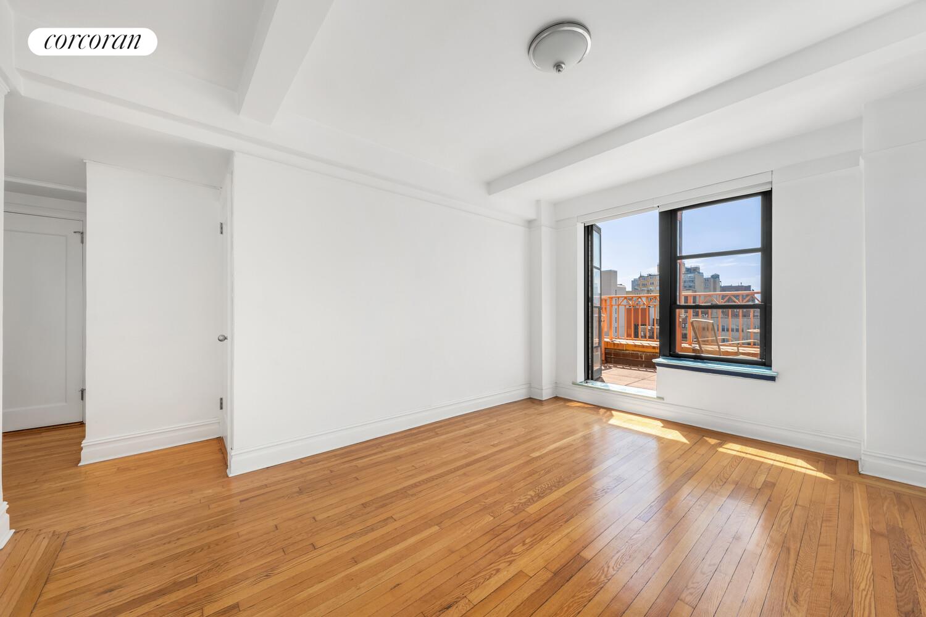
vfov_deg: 85.4
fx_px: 334
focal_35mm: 13
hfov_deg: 108.3
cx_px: 463
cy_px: 308
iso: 500
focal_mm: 13
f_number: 19
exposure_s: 1/15
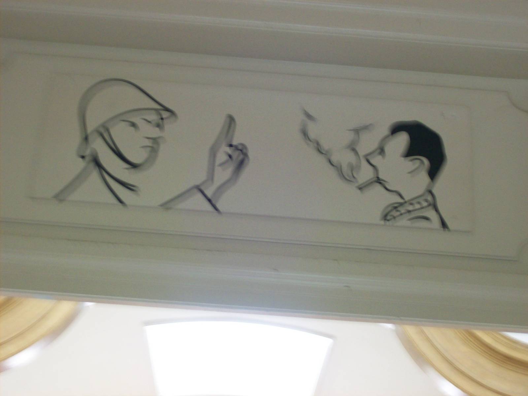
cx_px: 264
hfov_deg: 27.8
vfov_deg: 21.0
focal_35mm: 70
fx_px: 1068
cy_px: 198
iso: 160
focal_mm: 11.6
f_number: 3.8
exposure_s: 1/20.8
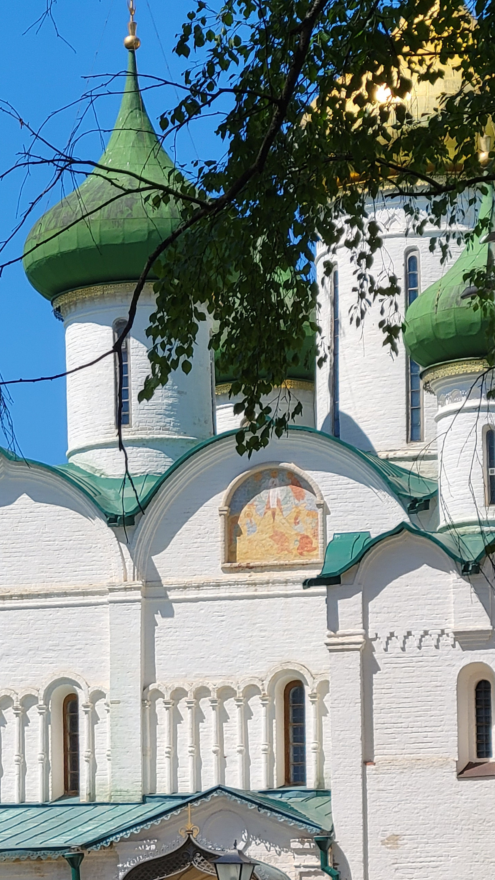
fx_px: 1120
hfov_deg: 24.7
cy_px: 523
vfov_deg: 42.7
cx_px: 136
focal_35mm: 48
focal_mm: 5.9
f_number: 2
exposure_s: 1/1186
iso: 25
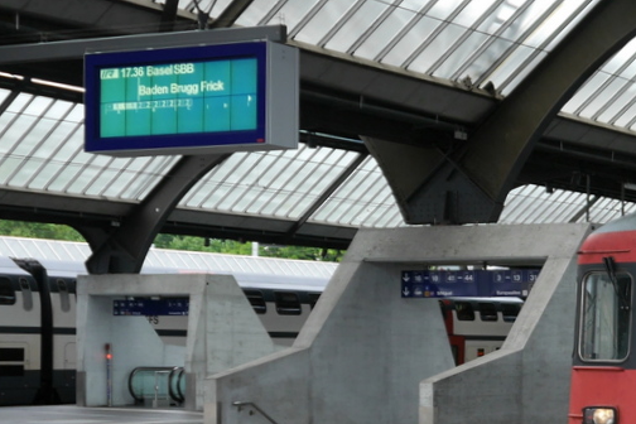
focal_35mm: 99
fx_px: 1749
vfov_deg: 13.7
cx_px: 743
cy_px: 389
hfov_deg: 19.5
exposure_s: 1/80
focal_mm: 20
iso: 160
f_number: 4.2
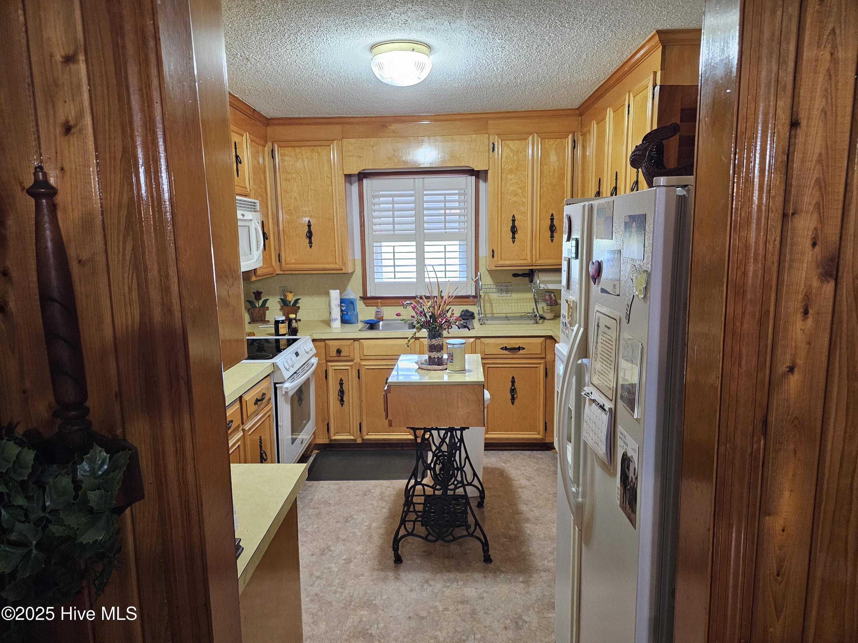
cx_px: 429
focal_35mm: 23
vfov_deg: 58.9
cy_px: 322
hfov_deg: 73.9
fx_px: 570
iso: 1000
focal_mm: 6.3
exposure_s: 1/120
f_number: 1.7
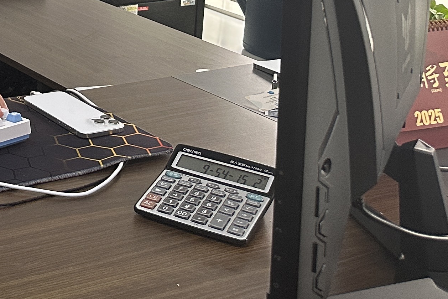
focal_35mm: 80
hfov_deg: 21.6
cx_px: -208
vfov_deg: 15.7
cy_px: -146
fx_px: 996
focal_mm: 6.86
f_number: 1.78
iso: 250
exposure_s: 1/87
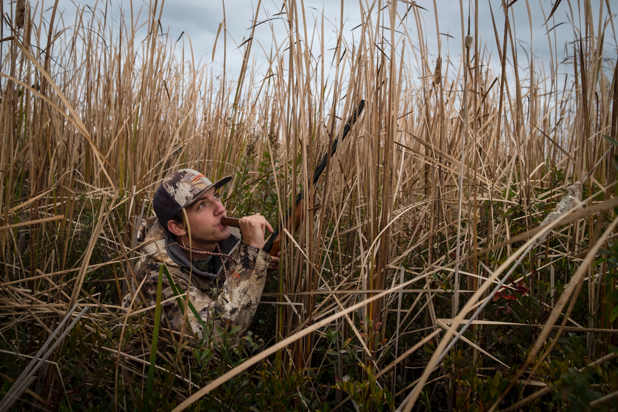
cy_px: 206
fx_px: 601
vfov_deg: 37.9
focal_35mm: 35
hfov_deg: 54.4
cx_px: 309
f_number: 5.6
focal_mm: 23
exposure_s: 1/100
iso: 250
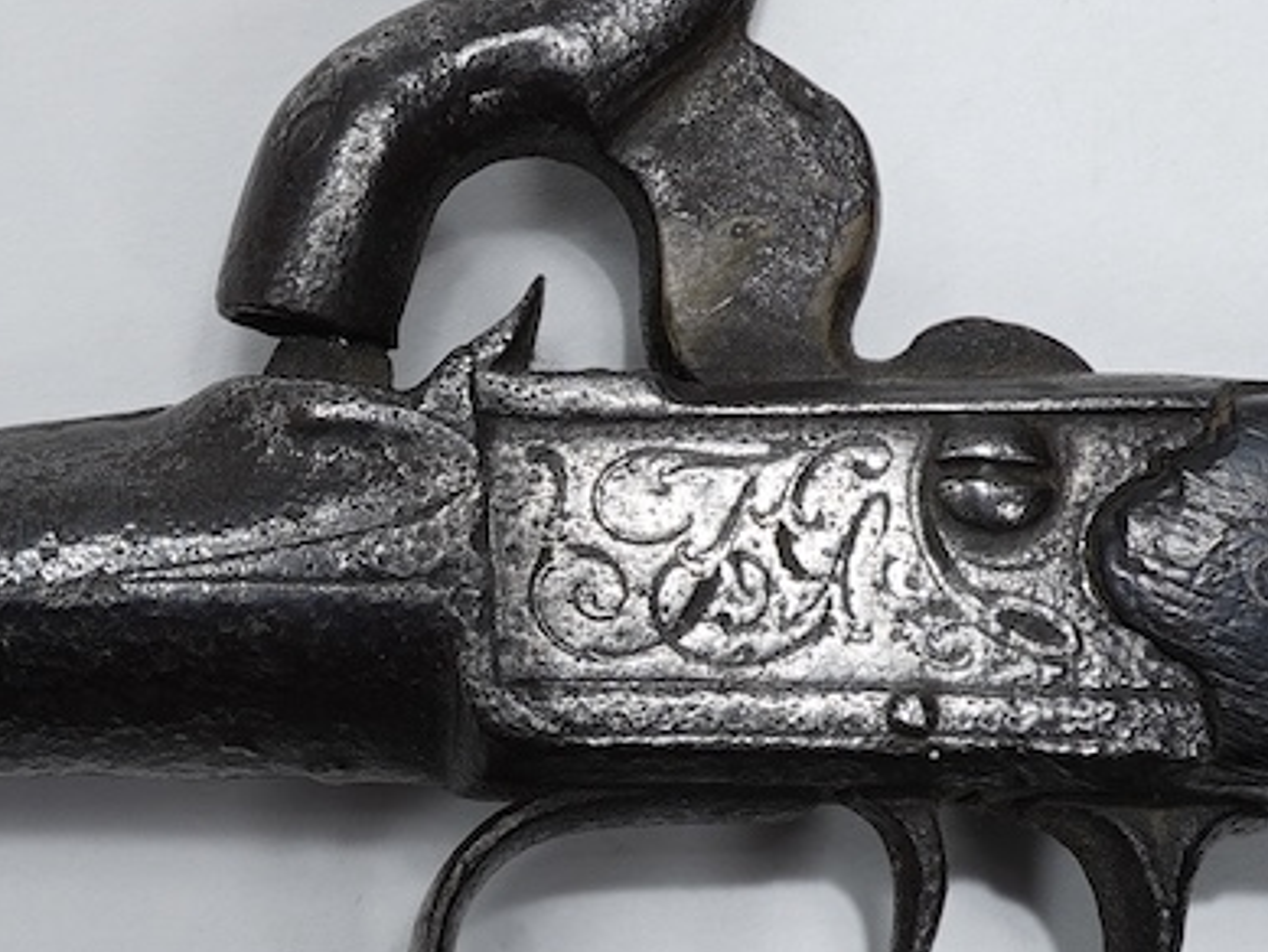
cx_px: 51
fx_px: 4580
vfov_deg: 11.8
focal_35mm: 125
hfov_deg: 15.5
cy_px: 678
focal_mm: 30
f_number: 22
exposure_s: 1/100
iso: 64
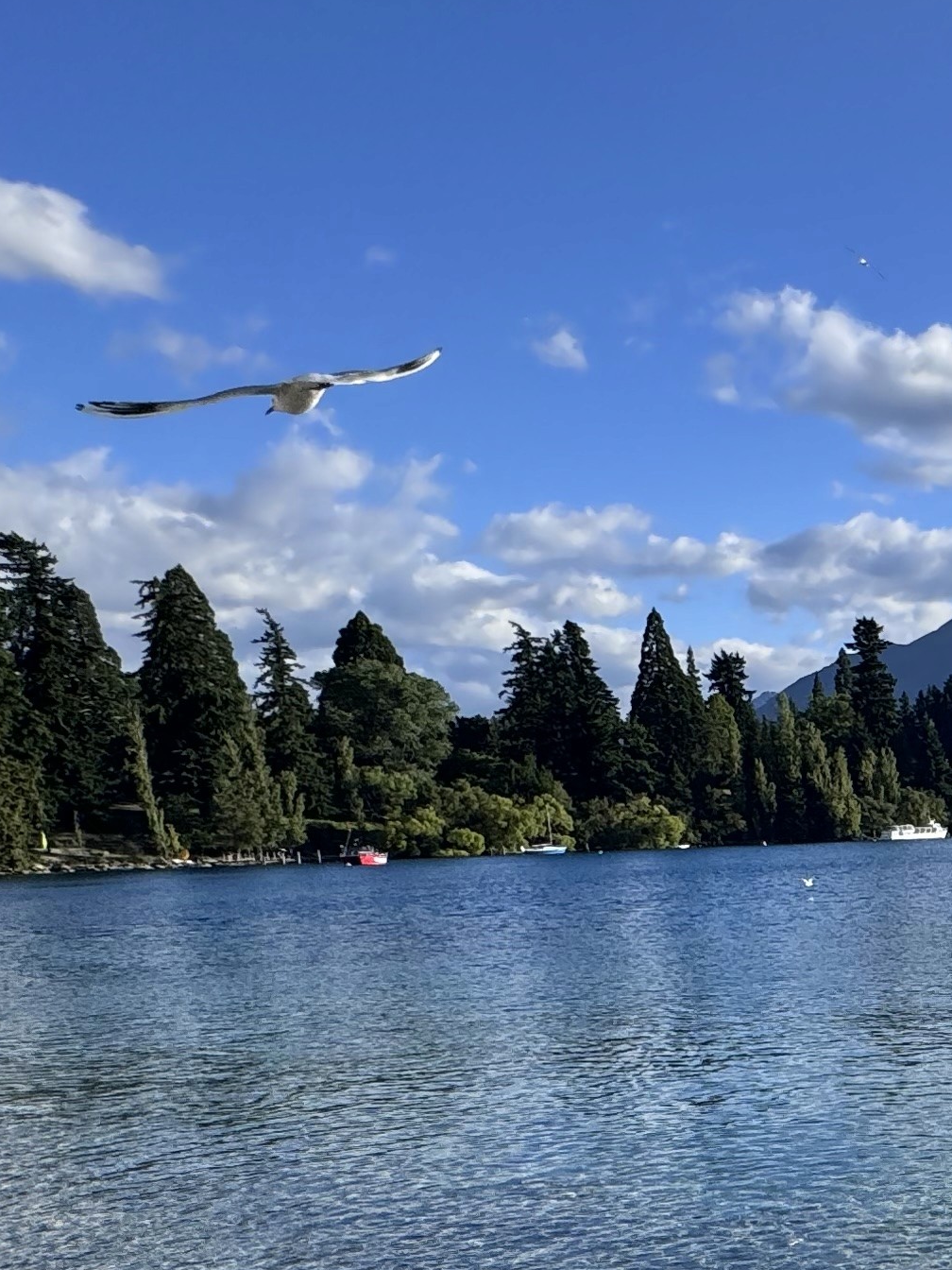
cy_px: 992
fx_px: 1540
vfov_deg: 43.0
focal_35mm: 42
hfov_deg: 25.8
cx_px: 1418
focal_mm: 2.22
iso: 50
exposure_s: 1/1927
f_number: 2.2
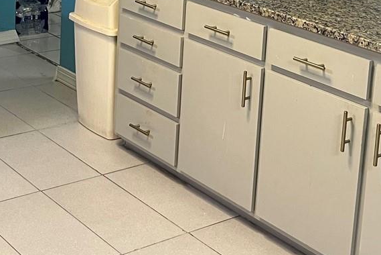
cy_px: -26
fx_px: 805
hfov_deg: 26.6
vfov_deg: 17.4
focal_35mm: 76
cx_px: 179
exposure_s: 1/60
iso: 200
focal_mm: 5.1
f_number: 1.6
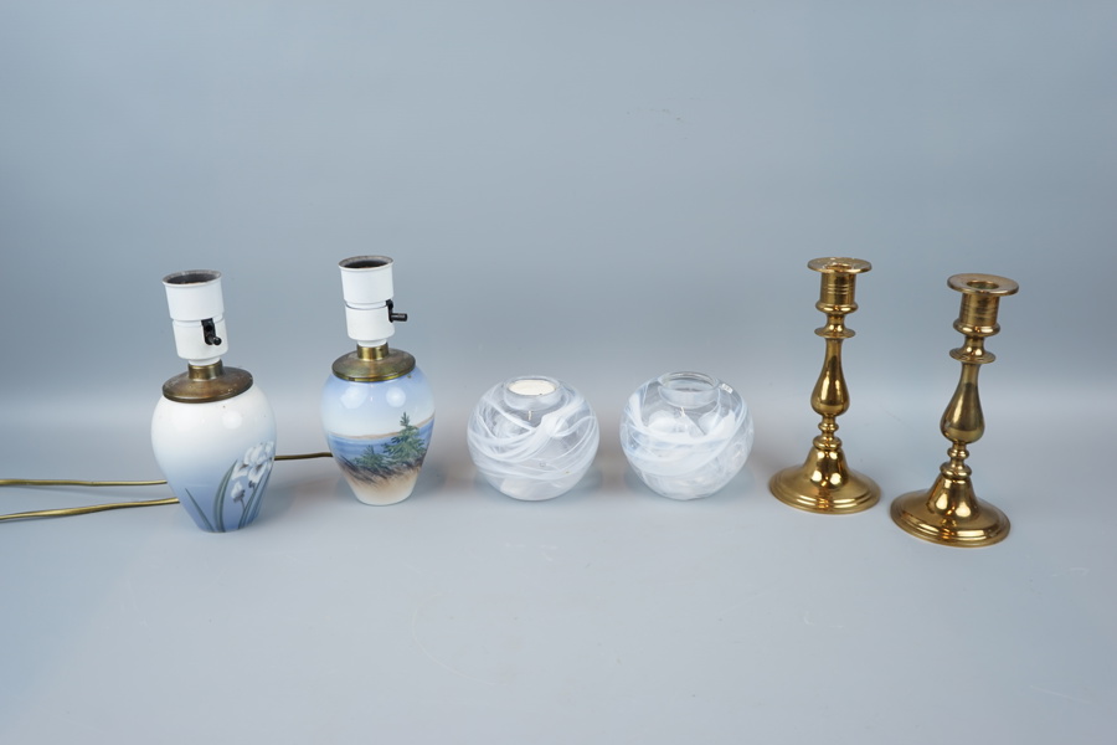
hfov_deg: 60.3
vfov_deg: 42.3
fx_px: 962
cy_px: 372
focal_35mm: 31
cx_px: 558
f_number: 4
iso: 100
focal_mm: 31
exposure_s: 1/60
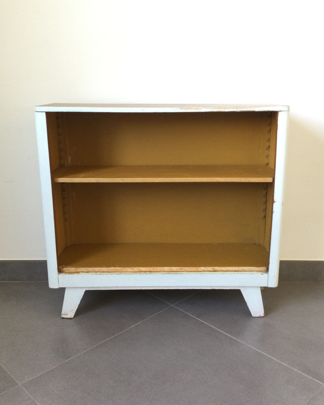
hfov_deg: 42.2
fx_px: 420
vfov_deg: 51.5
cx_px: 170
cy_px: 193
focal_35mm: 35
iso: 125
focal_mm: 3.3
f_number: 2.4
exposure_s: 1/33
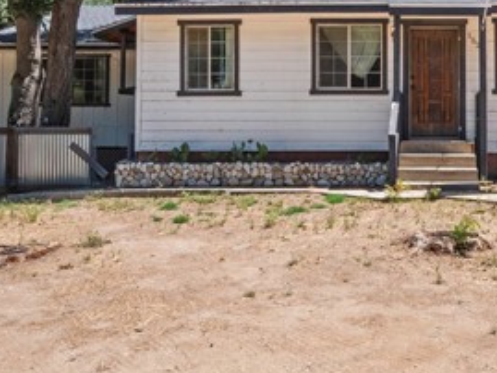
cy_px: 85
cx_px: 432
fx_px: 546
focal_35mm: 38
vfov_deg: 36.7
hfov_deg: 45.1
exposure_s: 1/200
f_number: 8
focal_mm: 8
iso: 200
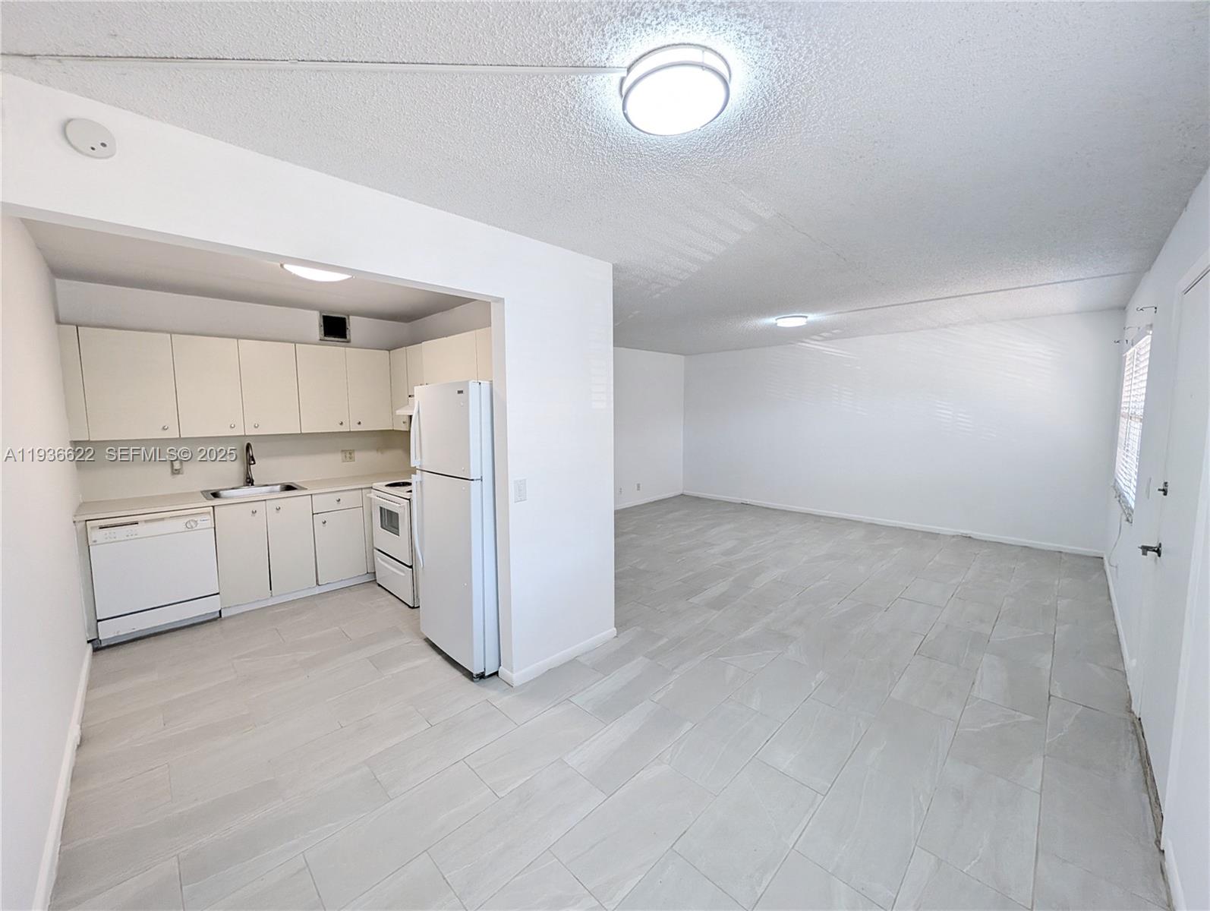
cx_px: 605
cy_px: 456
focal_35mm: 12
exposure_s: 1/198
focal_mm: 2.02
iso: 103
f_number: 1.7
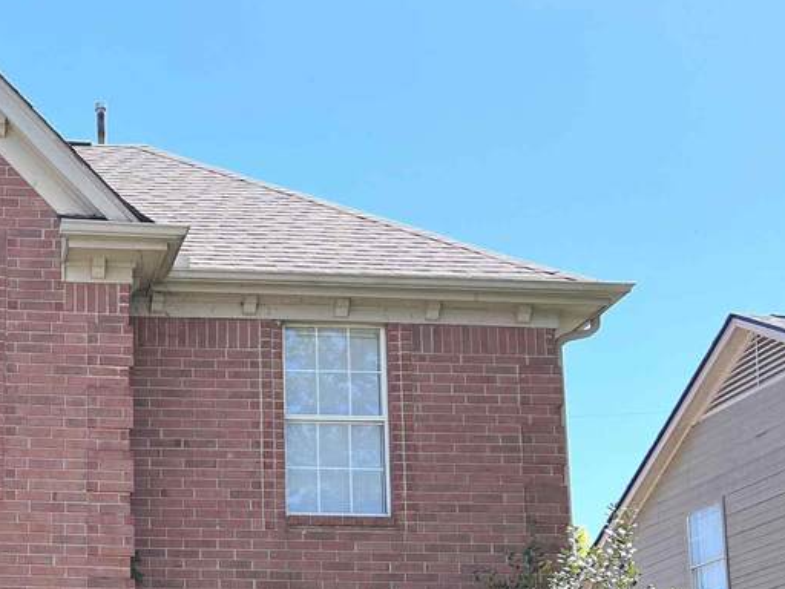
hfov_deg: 27.8
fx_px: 1474
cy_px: 623
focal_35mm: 65
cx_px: -29
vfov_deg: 21.6
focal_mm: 5.7
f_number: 1.5
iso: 50
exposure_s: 1/1597
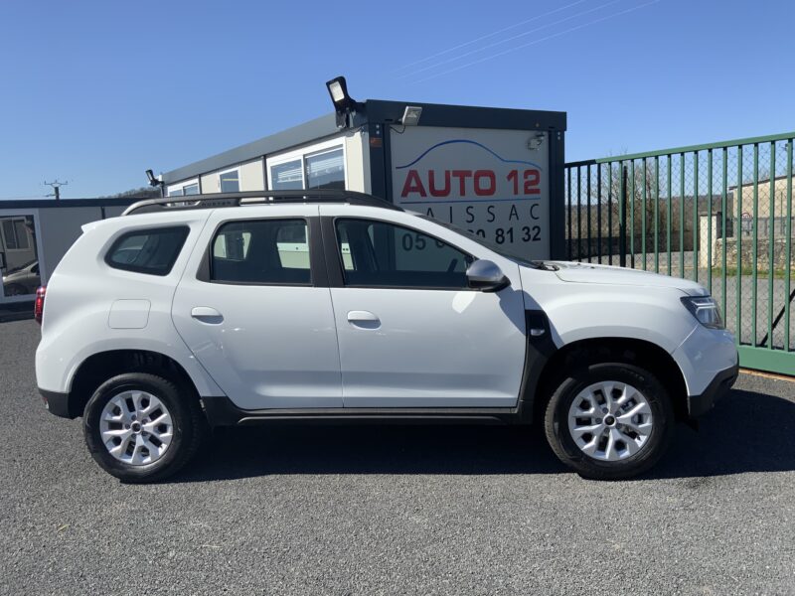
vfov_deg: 48.2
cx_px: 398
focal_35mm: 29
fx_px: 666
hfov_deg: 61.7
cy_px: 298
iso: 20
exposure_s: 1/2427
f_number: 1.8
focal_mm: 3
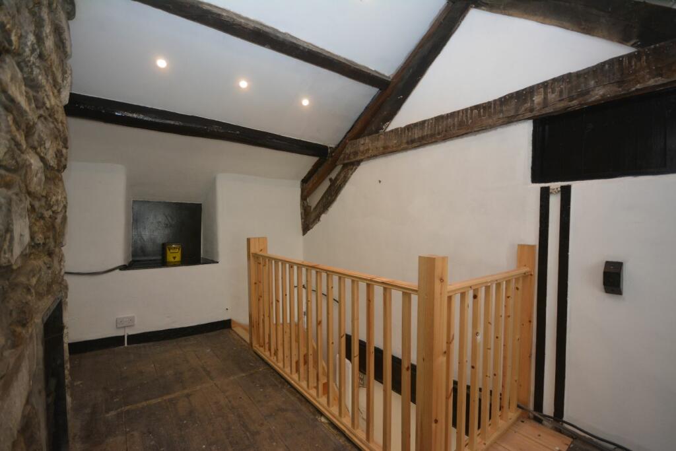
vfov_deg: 77.3
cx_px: 338
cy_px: 226
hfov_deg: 100.4
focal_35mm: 15
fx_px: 282
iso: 720
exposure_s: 1/60
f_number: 4
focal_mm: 10
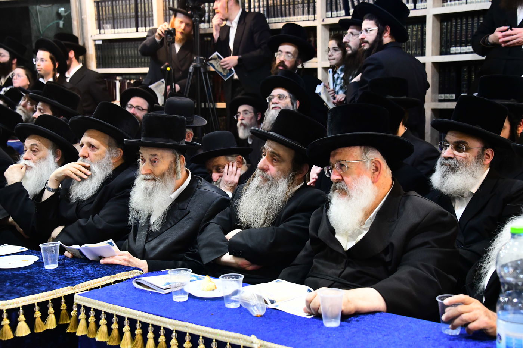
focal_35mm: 56
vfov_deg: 24.2
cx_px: 262
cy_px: 174
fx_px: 813
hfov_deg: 35.6
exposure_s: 1/250
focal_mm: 56
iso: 5000
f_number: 5.6
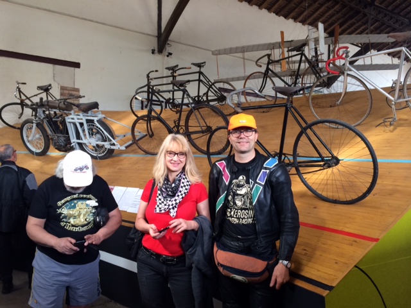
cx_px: 206
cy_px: 154
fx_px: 356
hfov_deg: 60.0
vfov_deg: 46.8
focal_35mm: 30
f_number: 2.2
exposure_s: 1/30
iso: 80
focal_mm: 4.12
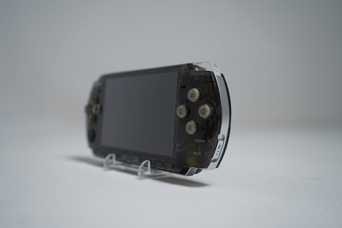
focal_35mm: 40
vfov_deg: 33.4
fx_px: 380
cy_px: 114
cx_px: 171
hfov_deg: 48.5
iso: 100
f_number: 5.6
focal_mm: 40
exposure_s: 1/13
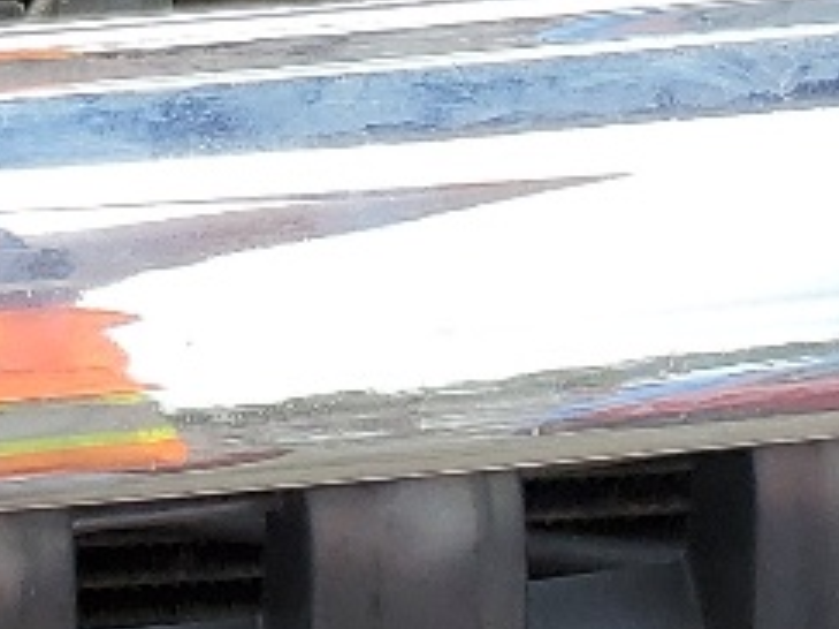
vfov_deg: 7.8
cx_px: -625
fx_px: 4143
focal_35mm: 171
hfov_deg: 10.9
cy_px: -1040
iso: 50
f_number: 1.5
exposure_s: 1/385
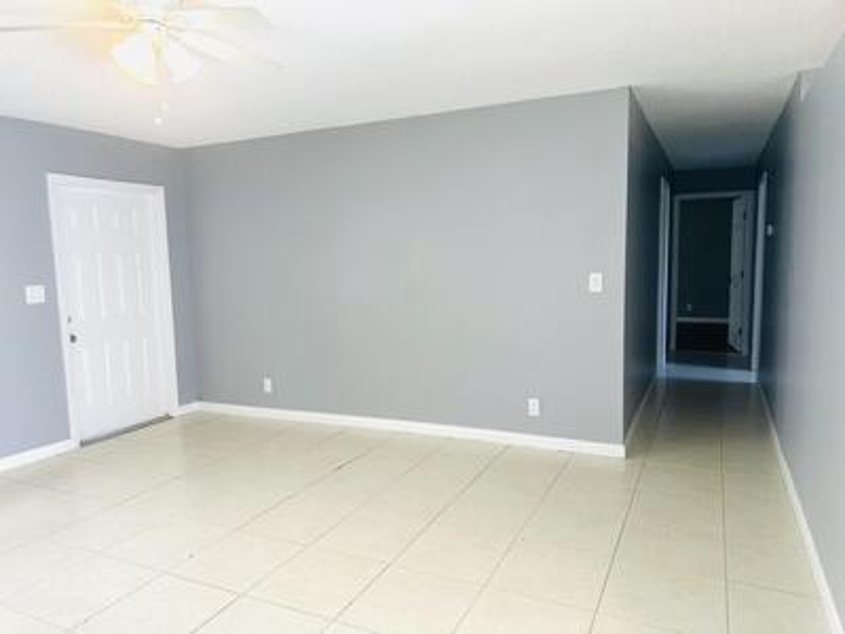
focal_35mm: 24
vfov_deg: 56.8
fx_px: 586
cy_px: 317
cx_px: 422
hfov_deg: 71.6
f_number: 1.78
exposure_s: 1/120
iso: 125
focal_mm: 6.86
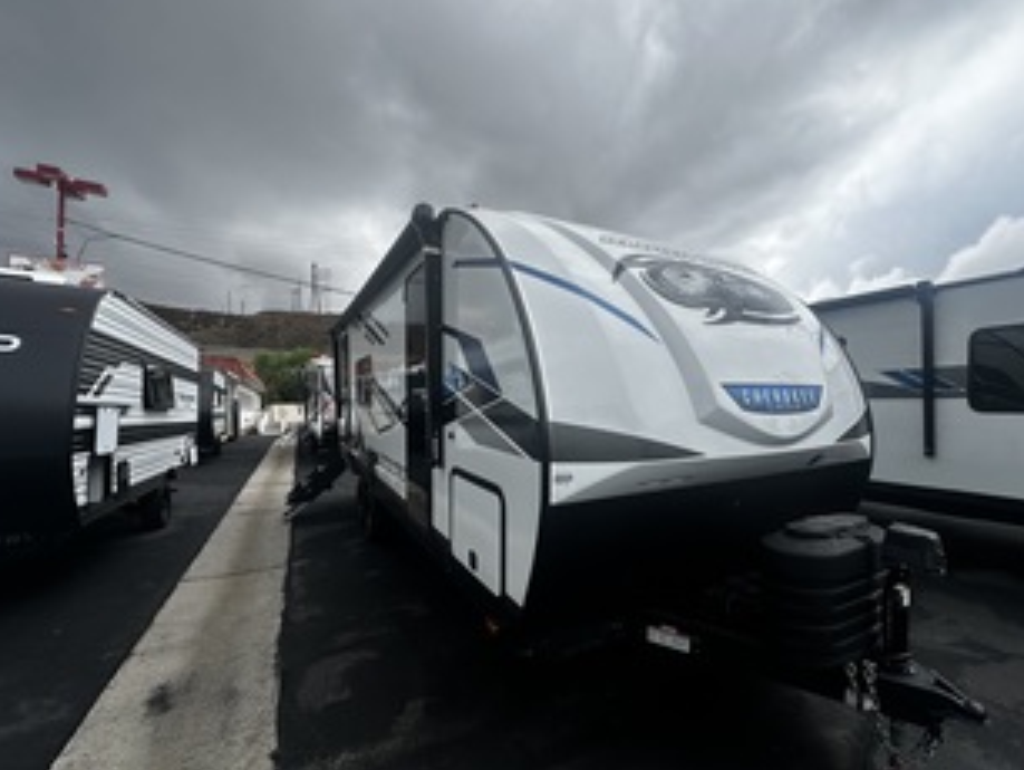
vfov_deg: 78.1
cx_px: 576
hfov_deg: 94.0
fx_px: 474
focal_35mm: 16
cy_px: 410
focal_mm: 2.22
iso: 40
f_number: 2.2
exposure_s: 1/801
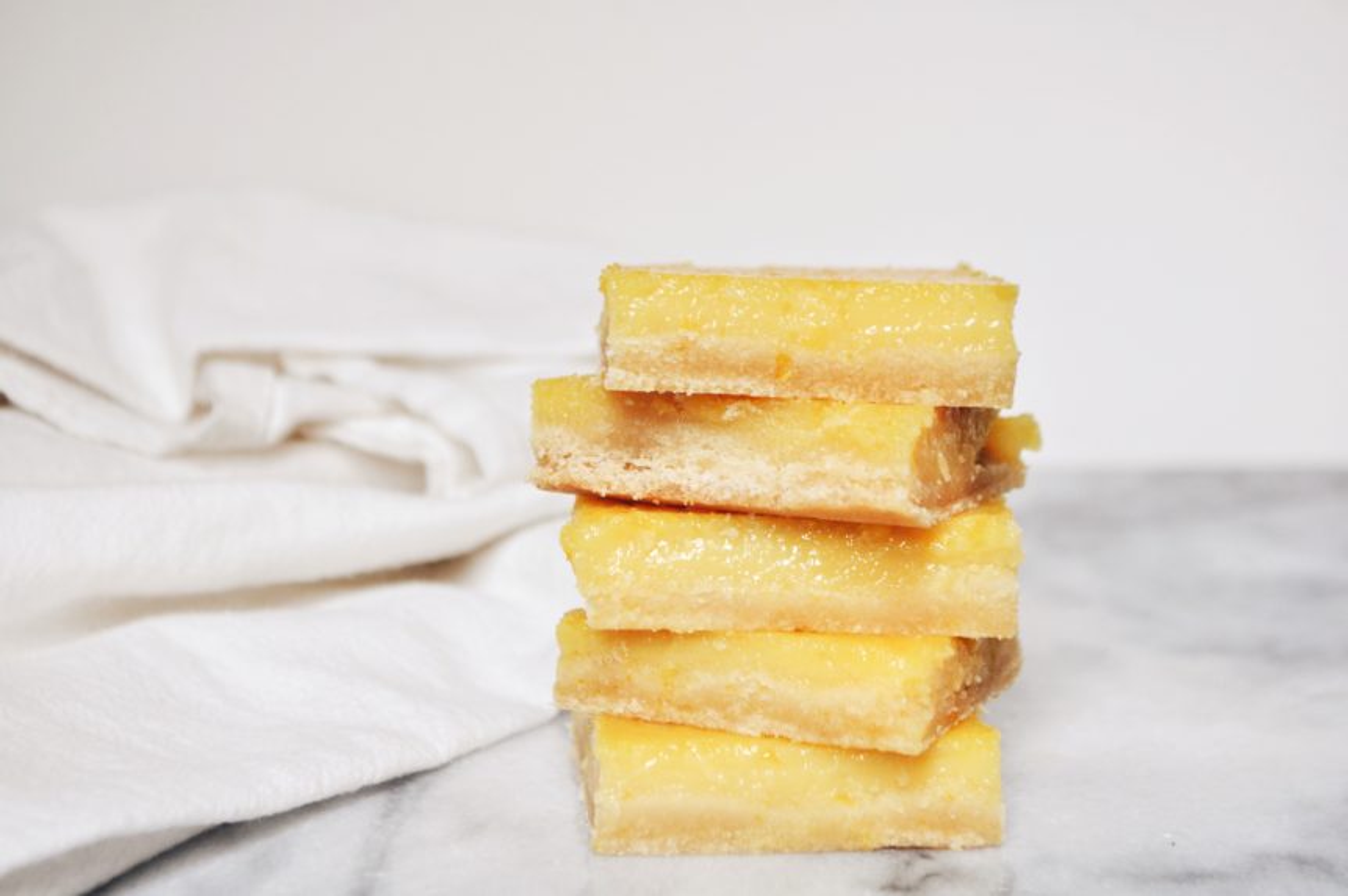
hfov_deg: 28.1
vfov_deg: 18.9
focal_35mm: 72
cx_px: 674
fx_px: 2693
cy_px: 448
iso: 200
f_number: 7.1
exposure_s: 1/10
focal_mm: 48
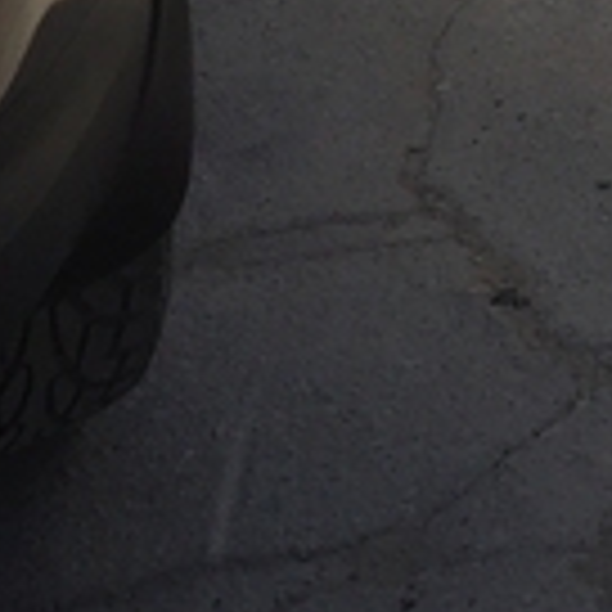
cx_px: 1377
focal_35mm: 151
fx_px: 3020
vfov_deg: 10.5
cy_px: -688
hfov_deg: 10.3
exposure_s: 1/2639
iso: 32
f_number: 2.2
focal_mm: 4.15
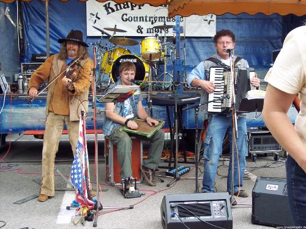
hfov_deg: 36.8
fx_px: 460
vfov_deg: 28.0
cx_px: 153
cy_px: 114
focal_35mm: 52
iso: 100
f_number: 4
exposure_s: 1/125
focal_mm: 10.7
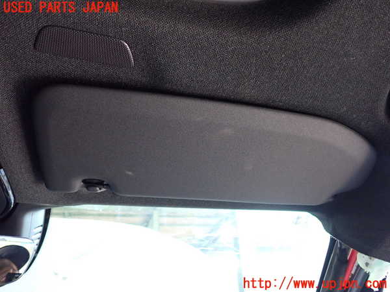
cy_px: 146
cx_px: 195
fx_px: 338
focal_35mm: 30
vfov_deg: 46.8
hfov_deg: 60.0
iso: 800
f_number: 2.3
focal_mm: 5.4
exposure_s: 1/30
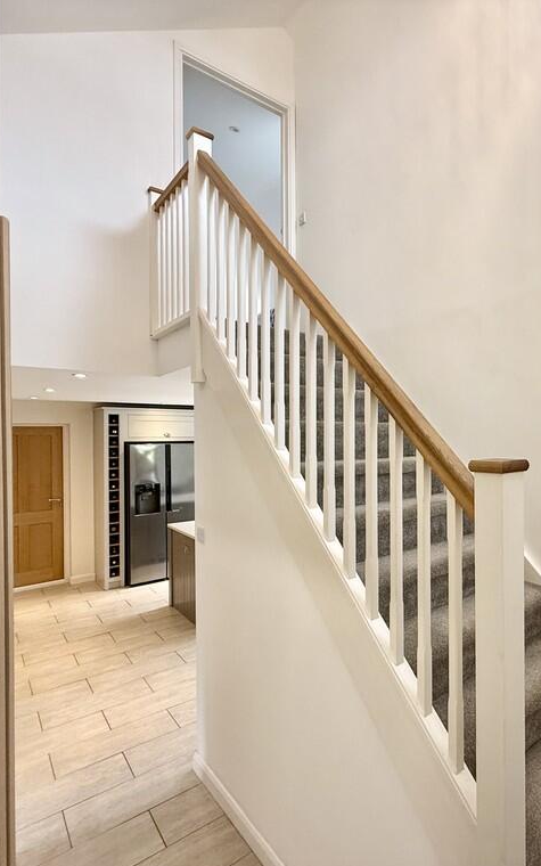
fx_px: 472
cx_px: 459
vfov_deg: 85.1
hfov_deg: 54.1
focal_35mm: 20
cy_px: 436
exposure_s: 1/50
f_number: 2.2
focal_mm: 2.22
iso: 160
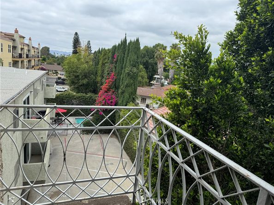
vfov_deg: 56.8
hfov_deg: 71.6
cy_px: 102
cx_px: 137
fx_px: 190
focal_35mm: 24
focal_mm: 6.76
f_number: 1.78
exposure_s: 1/2252
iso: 80
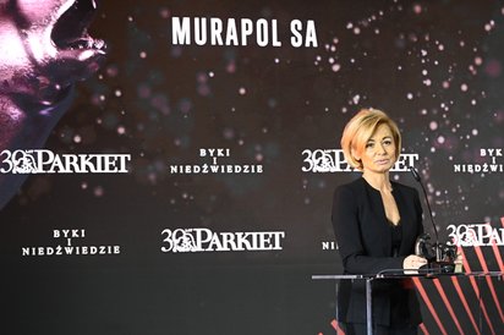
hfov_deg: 17.1
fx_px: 1679
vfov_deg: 11.4
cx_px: 252
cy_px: 168
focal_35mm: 120
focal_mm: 120
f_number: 5
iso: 3200
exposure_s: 1/100
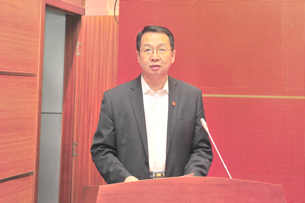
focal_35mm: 45
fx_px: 381
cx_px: 152
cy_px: 102
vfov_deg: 29.9
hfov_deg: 43.6
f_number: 3.2
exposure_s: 1/125
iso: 800
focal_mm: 45
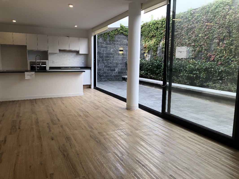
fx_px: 193
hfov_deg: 63.4
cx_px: 120
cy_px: 90
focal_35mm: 28
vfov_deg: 49.8
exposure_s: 1/120
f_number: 1.8
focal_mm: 3.99
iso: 50
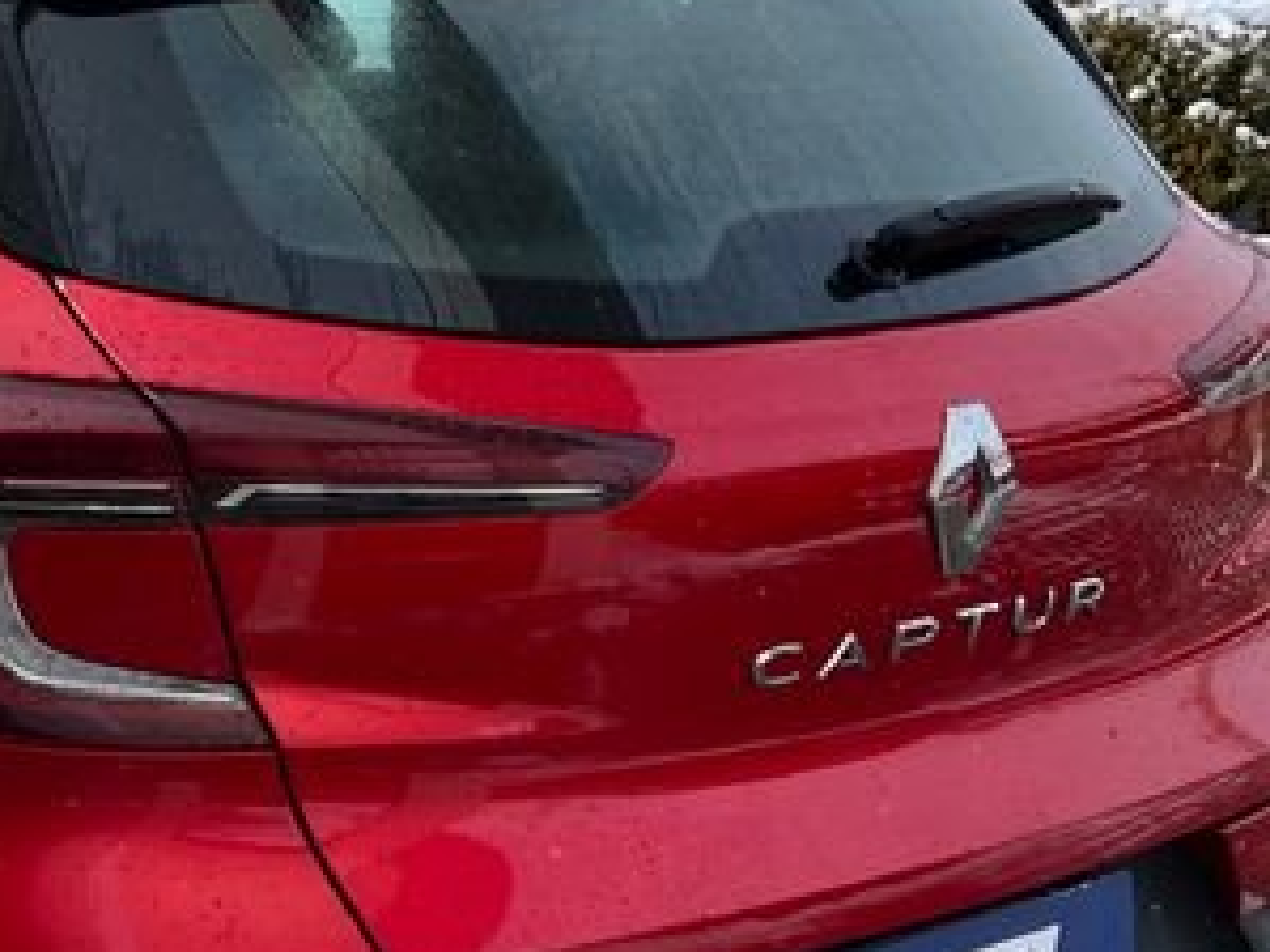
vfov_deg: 16.6
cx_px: -221
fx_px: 3264
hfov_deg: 20.7
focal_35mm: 89
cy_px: 570
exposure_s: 1/1212
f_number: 1.6
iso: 50
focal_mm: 5.1
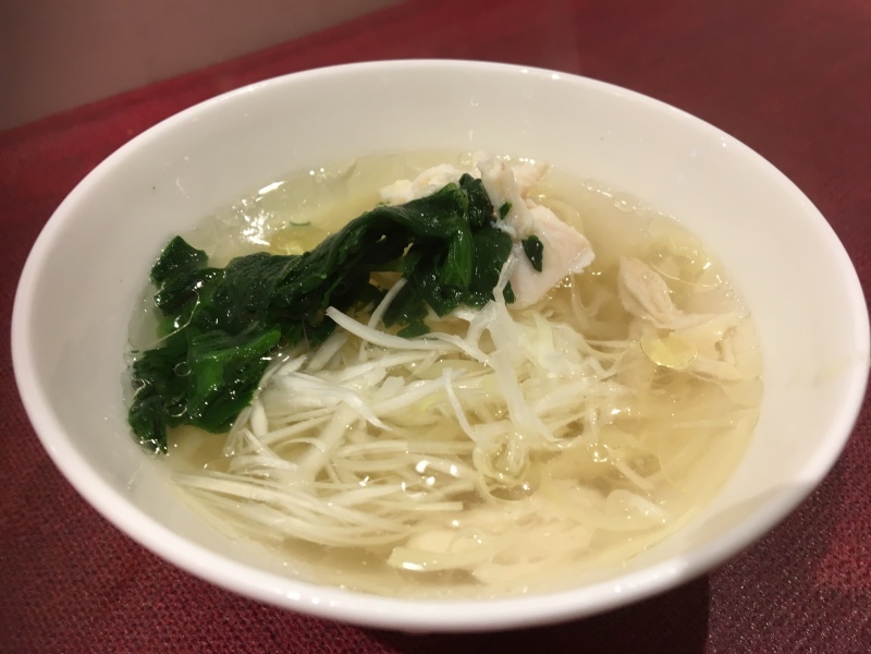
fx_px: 730
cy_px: 327
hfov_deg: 61.7
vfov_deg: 48.2
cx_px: 436
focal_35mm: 29
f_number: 2.2
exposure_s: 1/30
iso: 50
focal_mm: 4.15
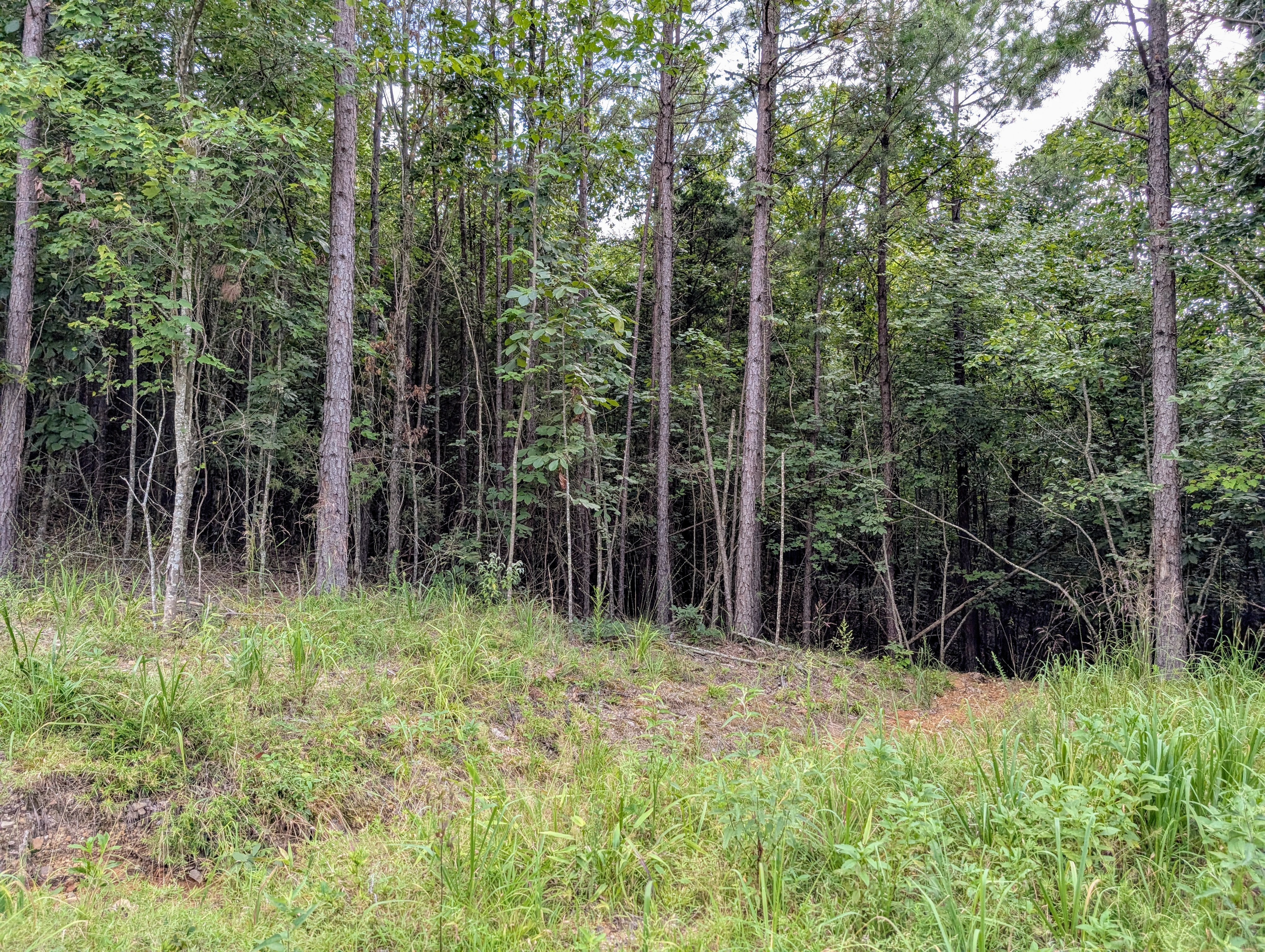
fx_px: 878
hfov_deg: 71.5
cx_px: 632
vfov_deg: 56.9
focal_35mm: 24
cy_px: 476
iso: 30
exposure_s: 1/171
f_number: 1.68
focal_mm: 6.9
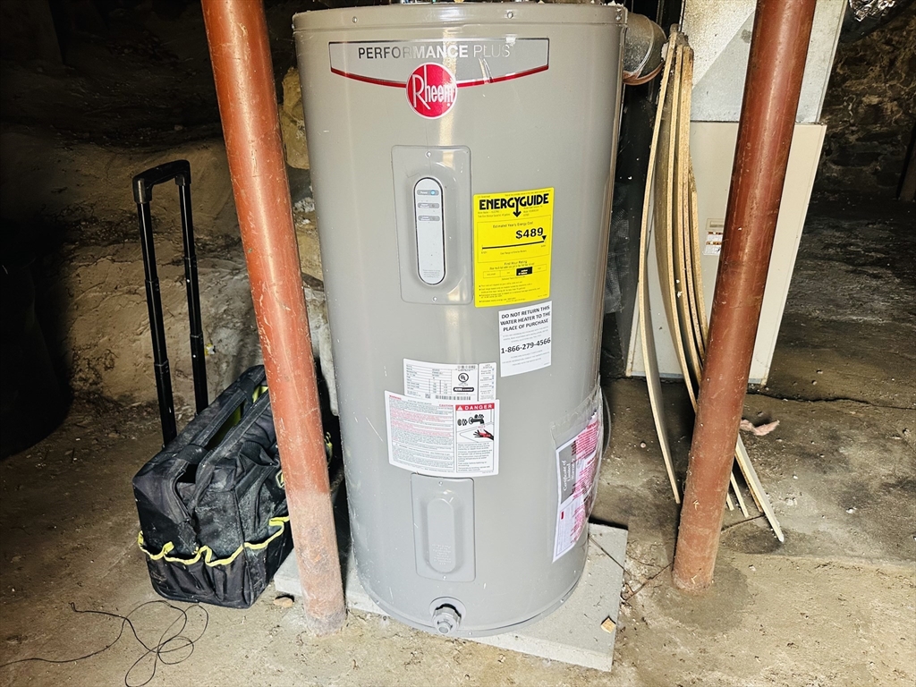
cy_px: 344
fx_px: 635
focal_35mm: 24
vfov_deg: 56.8
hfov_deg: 71.6
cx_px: 458
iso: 250
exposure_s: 1/60
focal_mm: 6.86
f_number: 1.78
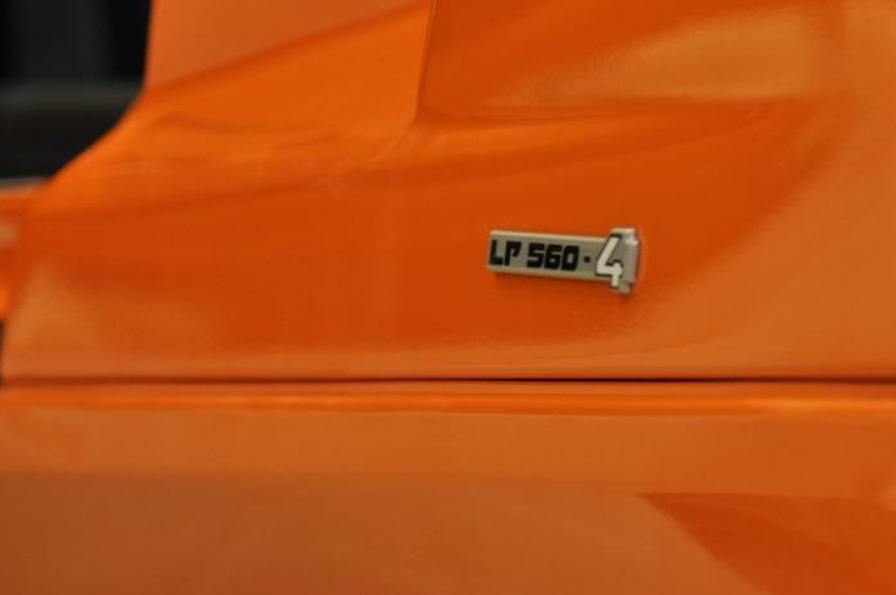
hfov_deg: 4.7
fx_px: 10891
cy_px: 249
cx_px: 564
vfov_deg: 3.1
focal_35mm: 438
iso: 800
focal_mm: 200
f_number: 6.3
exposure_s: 1/30
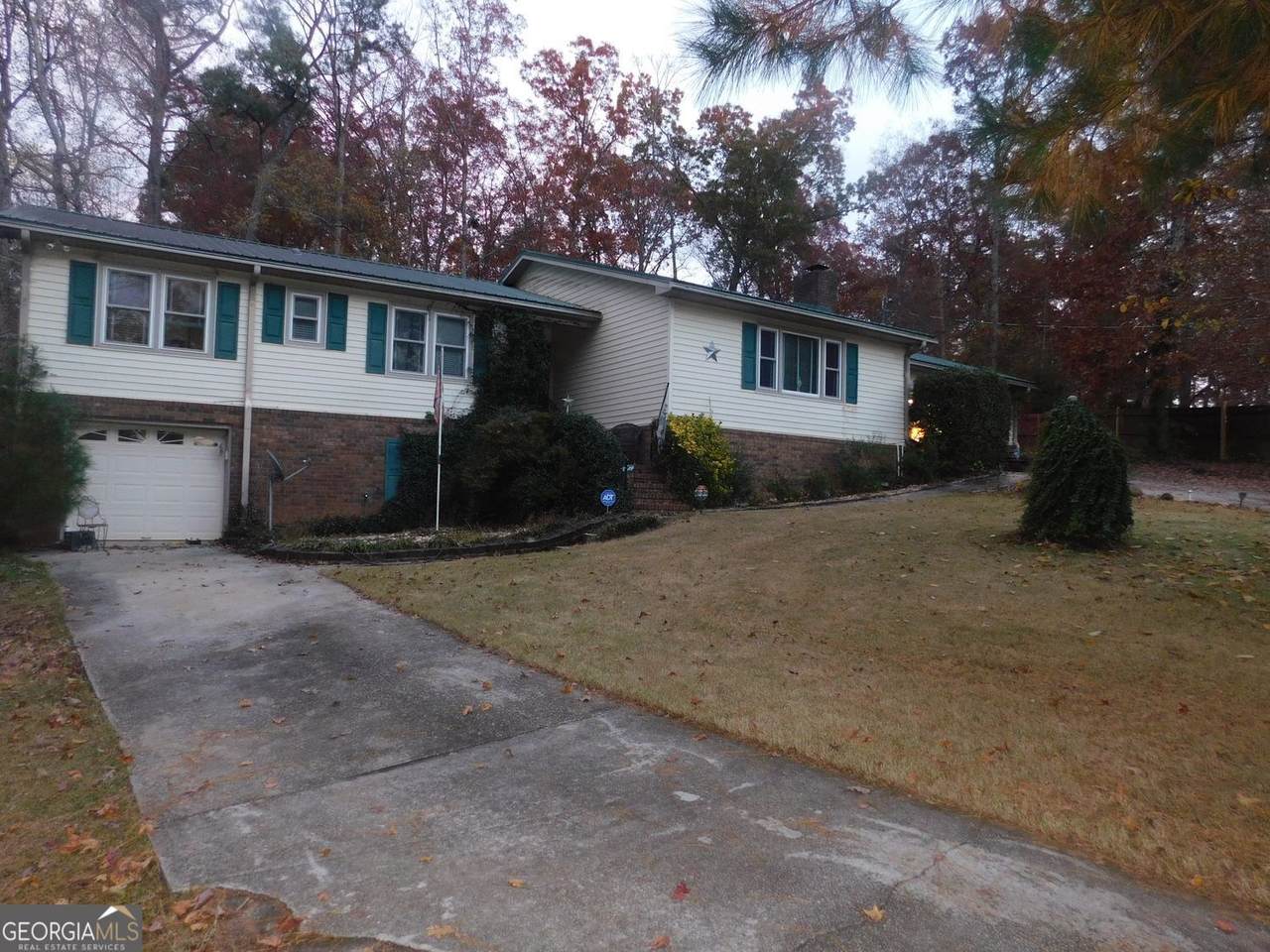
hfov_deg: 73.9
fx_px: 844
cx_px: 635
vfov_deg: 58.9
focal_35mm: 23
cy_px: 476
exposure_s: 1/30
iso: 250
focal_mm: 4
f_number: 3
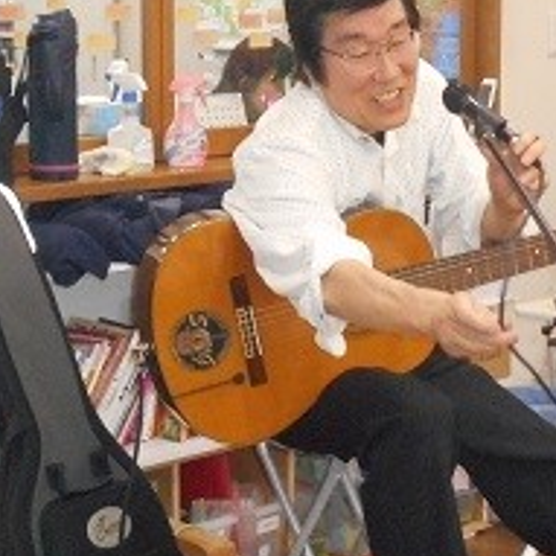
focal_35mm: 122
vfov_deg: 14.3
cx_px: 492
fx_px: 2217
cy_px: 275
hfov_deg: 14.2
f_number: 4.9
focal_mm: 9.1
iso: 900
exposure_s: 1/60
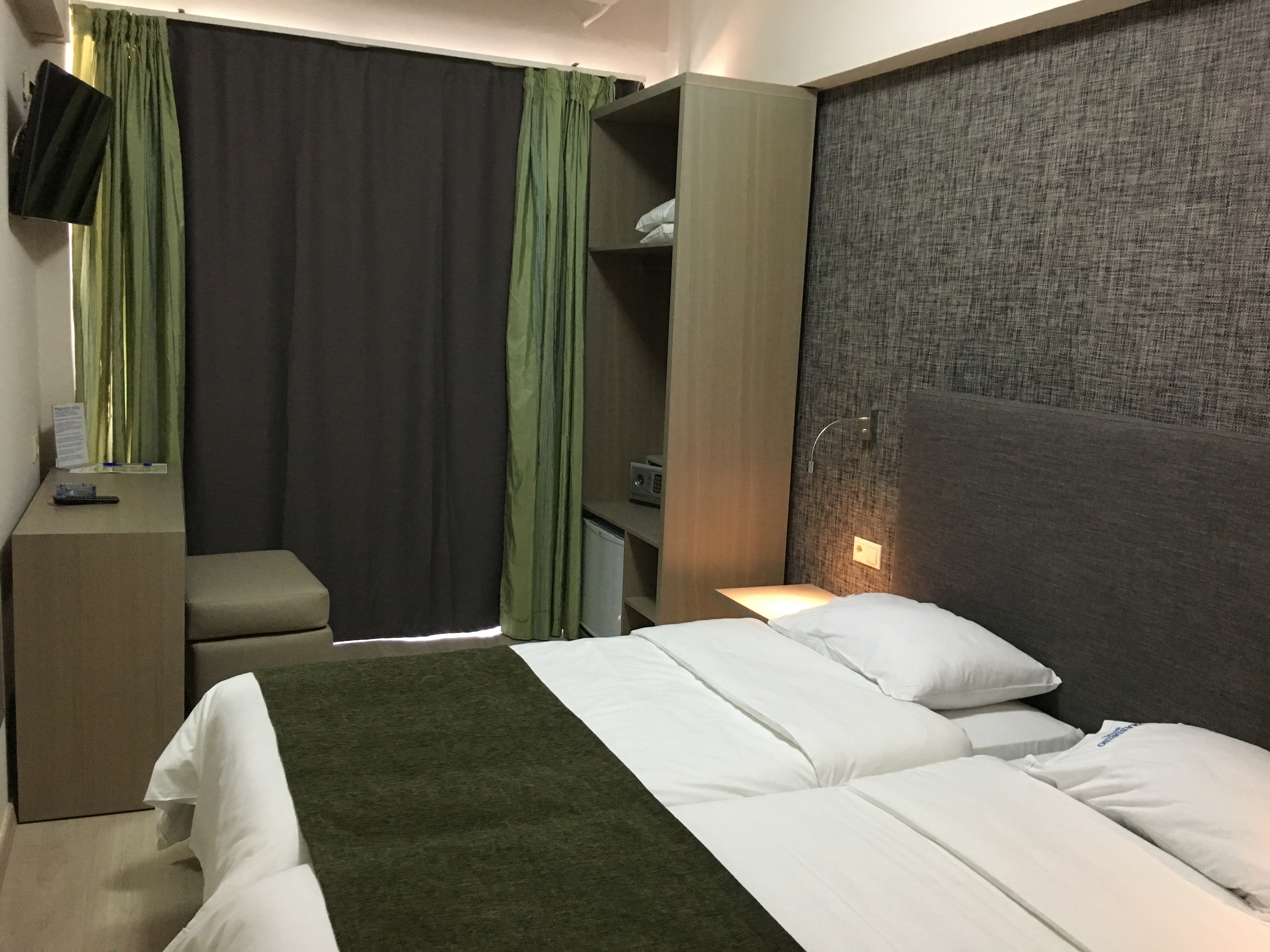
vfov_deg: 48.2
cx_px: 635
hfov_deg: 61.7
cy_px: 476
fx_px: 1064
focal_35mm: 29
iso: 250
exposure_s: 1/33
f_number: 2.2
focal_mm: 4.15
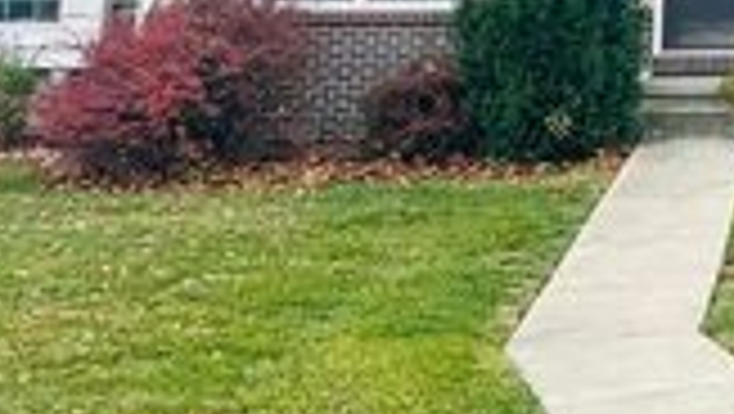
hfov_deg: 23.5
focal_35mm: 80
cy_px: -259
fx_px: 1558
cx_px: 950
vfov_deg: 13.9
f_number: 1.78
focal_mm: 6.86
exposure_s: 1/546
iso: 80
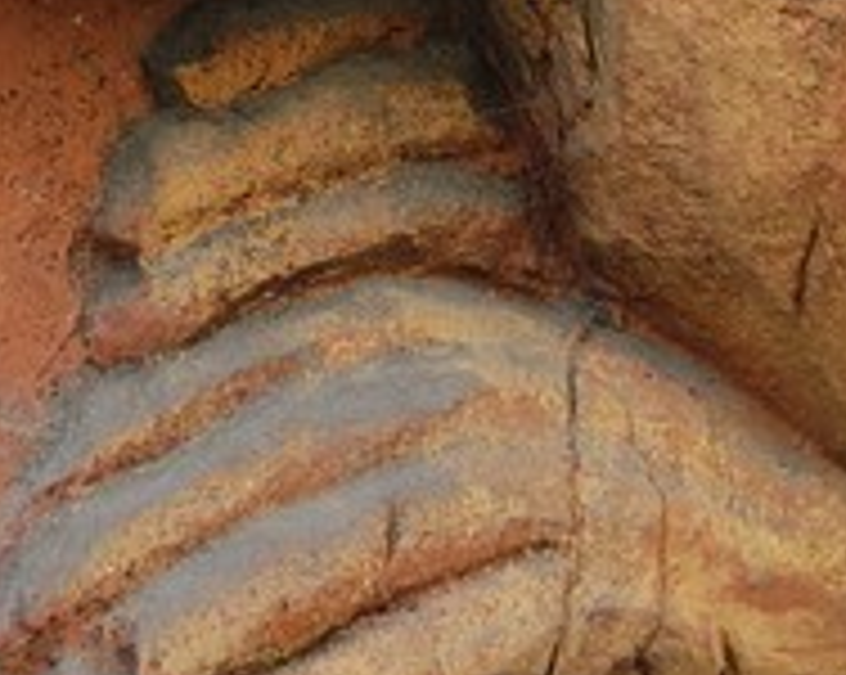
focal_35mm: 1317
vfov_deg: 1.2
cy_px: -1930
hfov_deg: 1.5
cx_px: 513
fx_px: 32941
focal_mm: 110
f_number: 3.3
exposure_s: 1/125
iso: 100
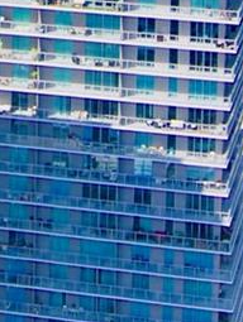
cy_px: -350
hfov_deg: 6.7
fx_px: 2026
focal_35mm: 217
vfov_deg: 8.6
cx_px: -143
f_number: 9
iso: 100
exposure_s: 1/320
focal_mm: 24
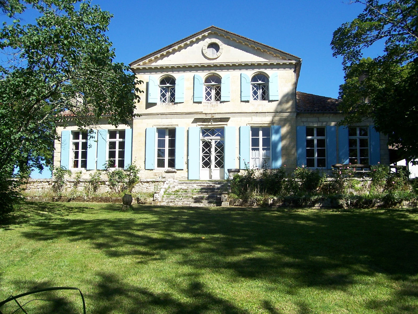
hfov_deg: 54.0
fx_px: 411
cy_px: 157
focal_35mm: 34
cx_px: 209
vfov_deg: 41.8
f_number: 5.6
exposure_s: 1/350
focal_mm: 5.6
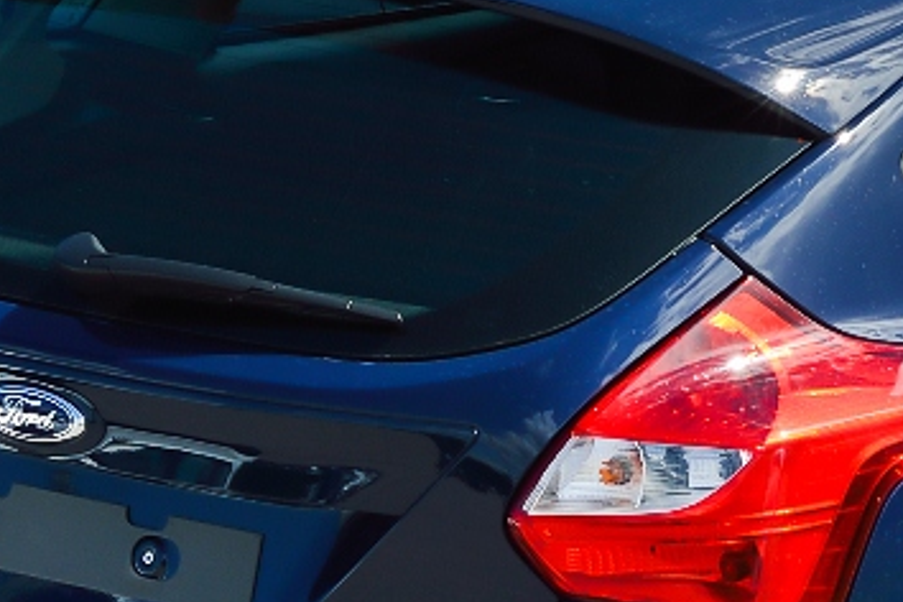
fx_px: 12817
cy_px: -362
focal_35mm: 511
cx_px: 768
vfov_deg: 2.7
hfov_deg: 4.0
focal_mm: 85
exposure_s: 1/320
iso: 125
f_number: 8
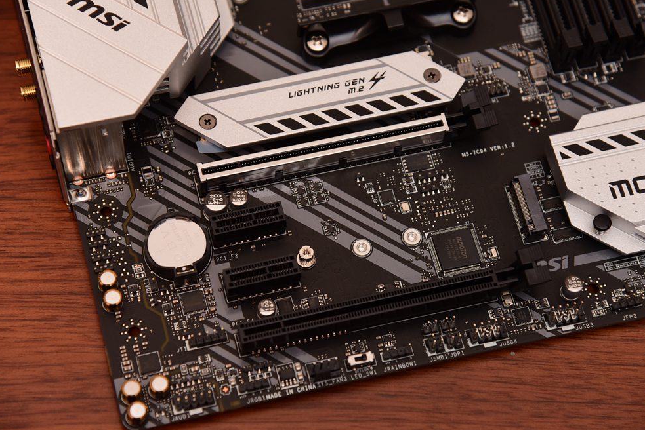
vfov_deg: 11.0
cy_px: 218
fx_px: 2240
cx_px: 329
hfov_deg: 16.4
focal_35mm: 125
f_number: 5.6
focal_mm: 120
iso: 1600
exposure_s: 1/60
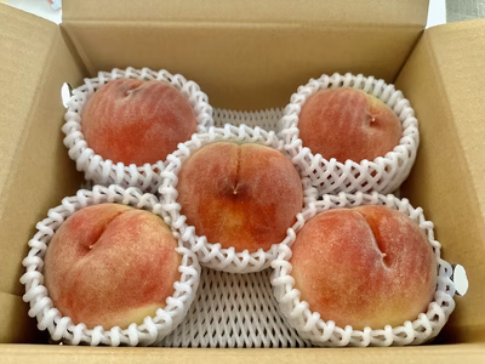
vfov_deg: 56.8
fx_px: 336
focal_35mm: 24
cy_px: 182
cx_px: 242
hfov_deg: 71.6
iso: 400
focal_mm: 6.86
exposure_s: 1/60
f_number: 1.78
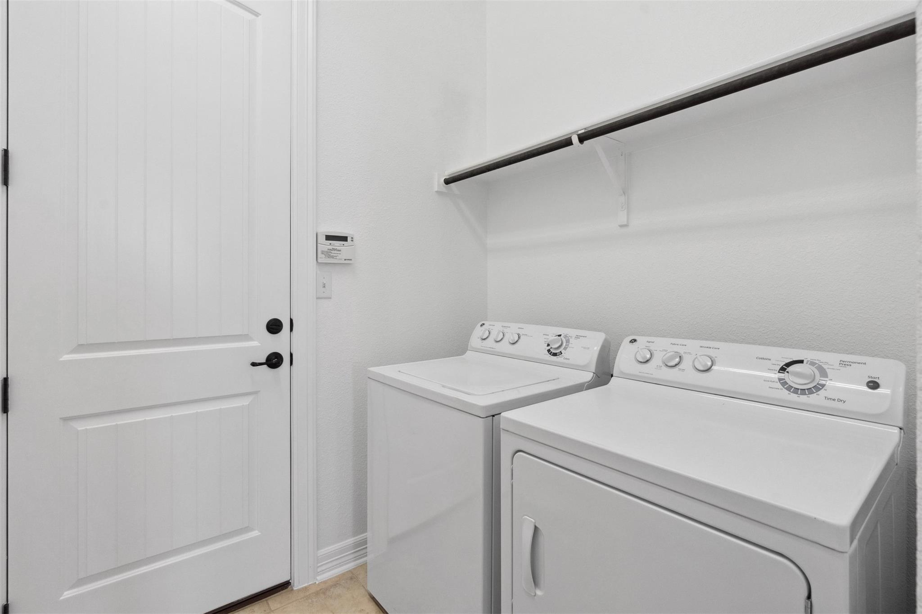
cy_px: 307
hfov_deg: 96.7
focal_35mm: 16
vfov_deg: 73.7
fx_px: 410
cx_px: 461
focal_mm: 16
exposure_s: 1/100
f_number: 8
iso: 1600
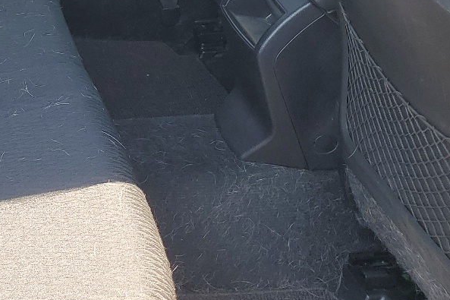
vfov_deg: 17.5
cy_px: -87
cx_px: -20
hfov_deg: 26.0
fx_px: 912
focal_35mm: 73
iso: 50
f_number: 1.5
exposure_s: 1/196
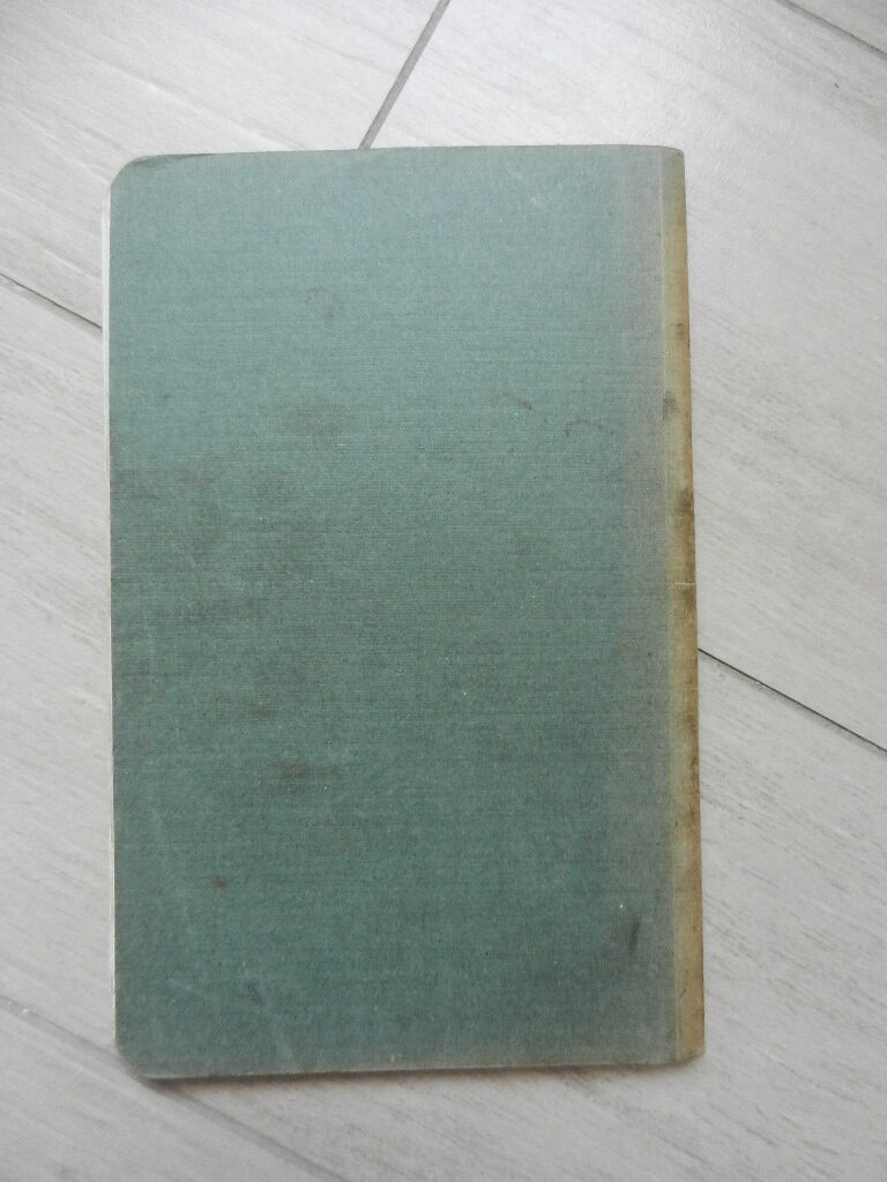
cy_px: 591
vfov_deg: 69.4
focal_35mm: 25
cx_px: 444
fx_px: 854
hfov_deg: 54.9
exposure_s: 1/15
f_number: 3.5
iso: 400
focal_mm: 4.5
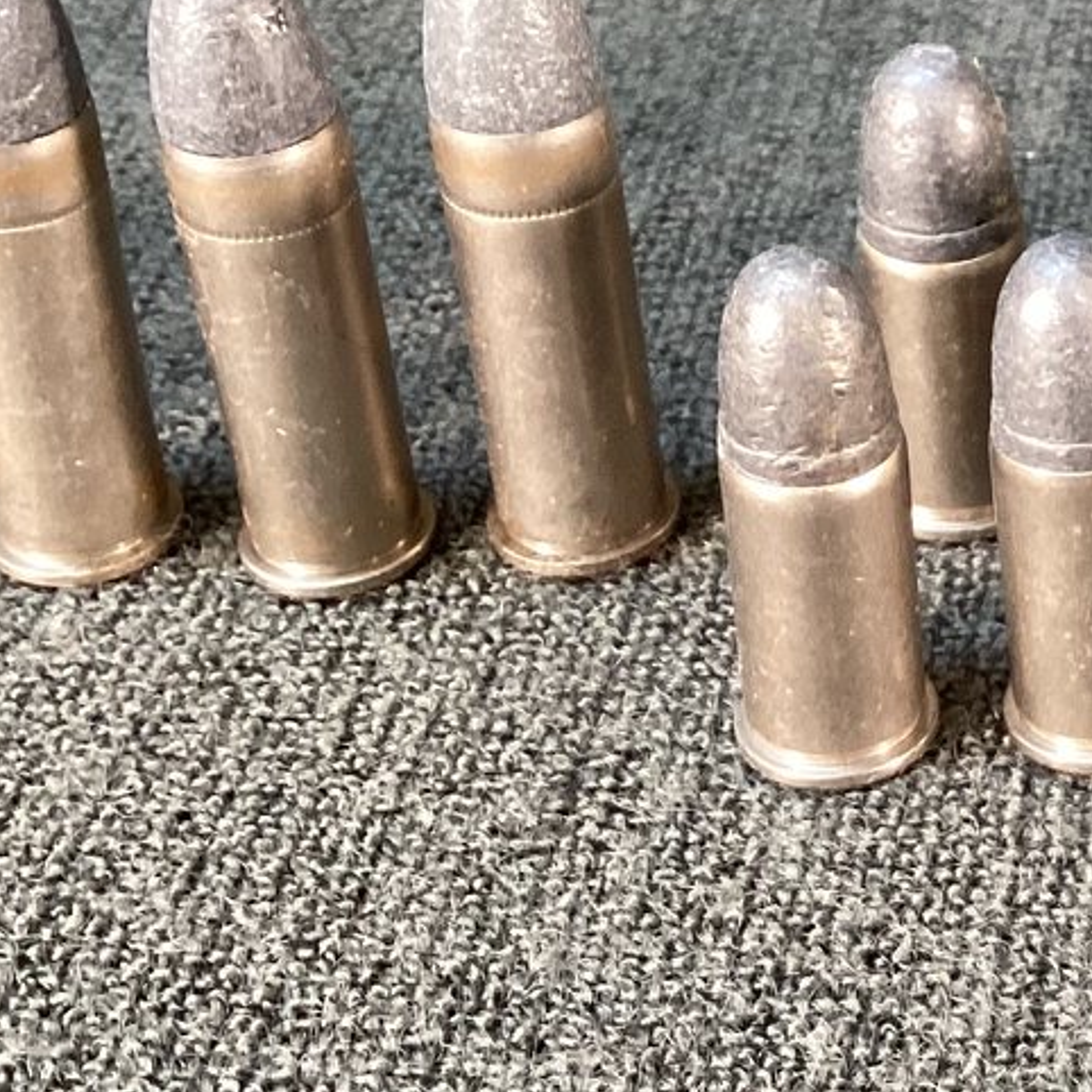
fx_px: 3069
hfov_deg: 18.7
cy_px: 332
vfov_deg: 20.1
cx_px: 1440
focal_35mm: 86
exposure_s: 1/60
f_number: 2.4
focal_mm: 3.3
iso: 200
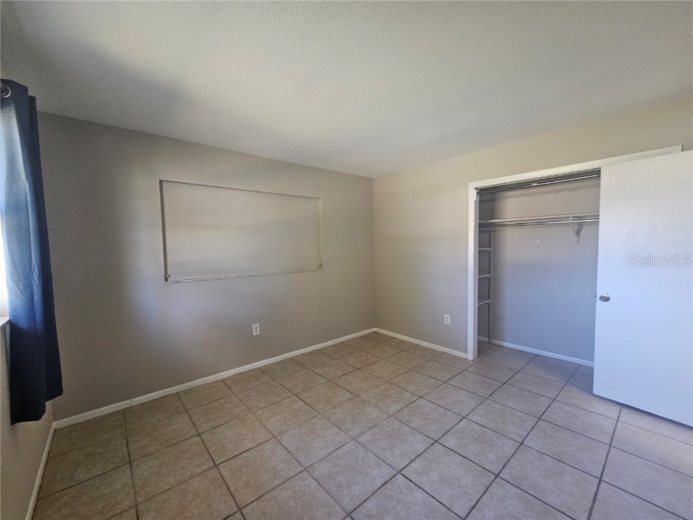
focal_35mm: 13
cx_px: 346
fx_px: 260
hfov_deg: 106.2
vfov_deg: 89.9
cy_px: 260
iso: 400
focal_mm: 2.2
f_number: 2.2
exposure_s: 1/77.4
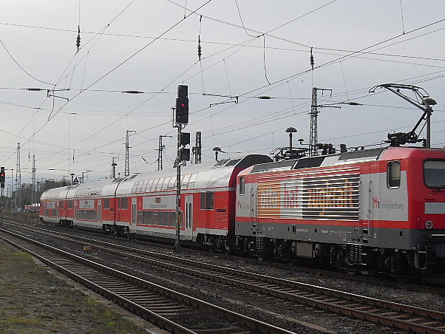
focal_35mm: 68
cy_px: 191
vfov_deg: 21.6
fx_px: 875
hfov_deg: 28.5
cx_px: 252
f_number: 7.7
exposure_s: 1/125
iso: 80
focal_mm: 7.1
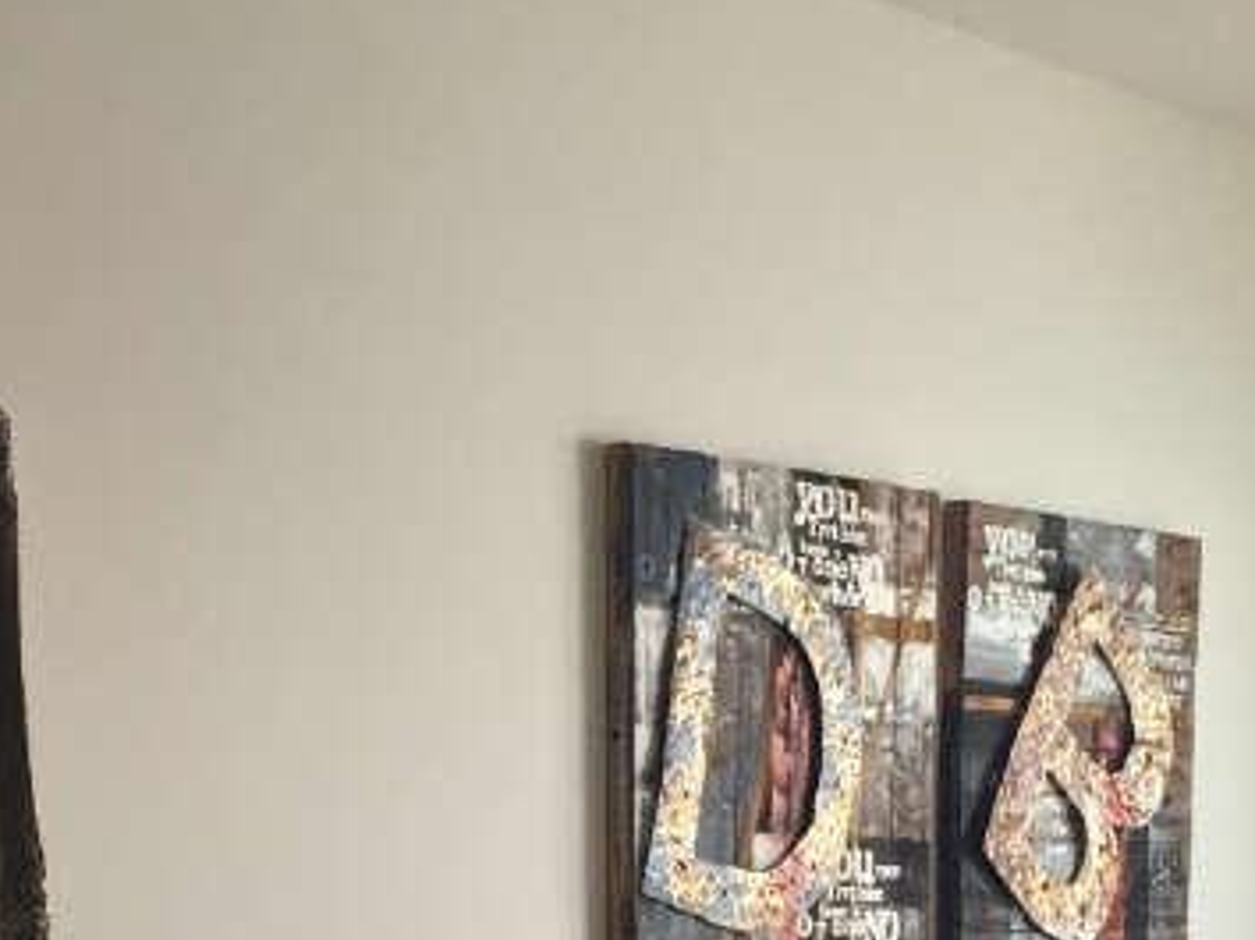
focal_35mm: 84
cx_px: 642
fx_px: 3043
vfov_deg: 16.4
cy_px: 1291
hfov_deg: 23.3
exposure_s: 1/33
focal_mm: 4.15
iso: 40
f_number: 2.2
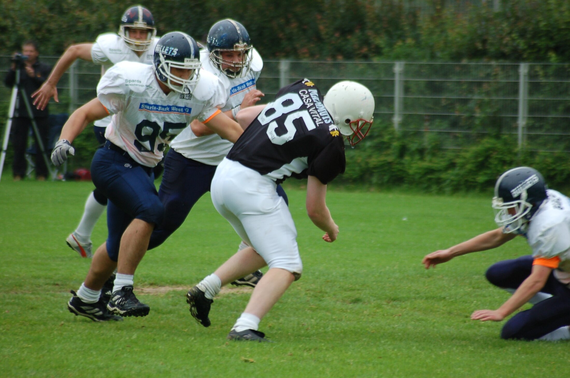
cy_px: 189
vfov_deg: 4.1
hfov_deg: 6.3
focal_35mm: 330
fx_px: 5215
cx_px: 285
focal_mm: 220
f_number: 5.3
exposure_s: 1/500
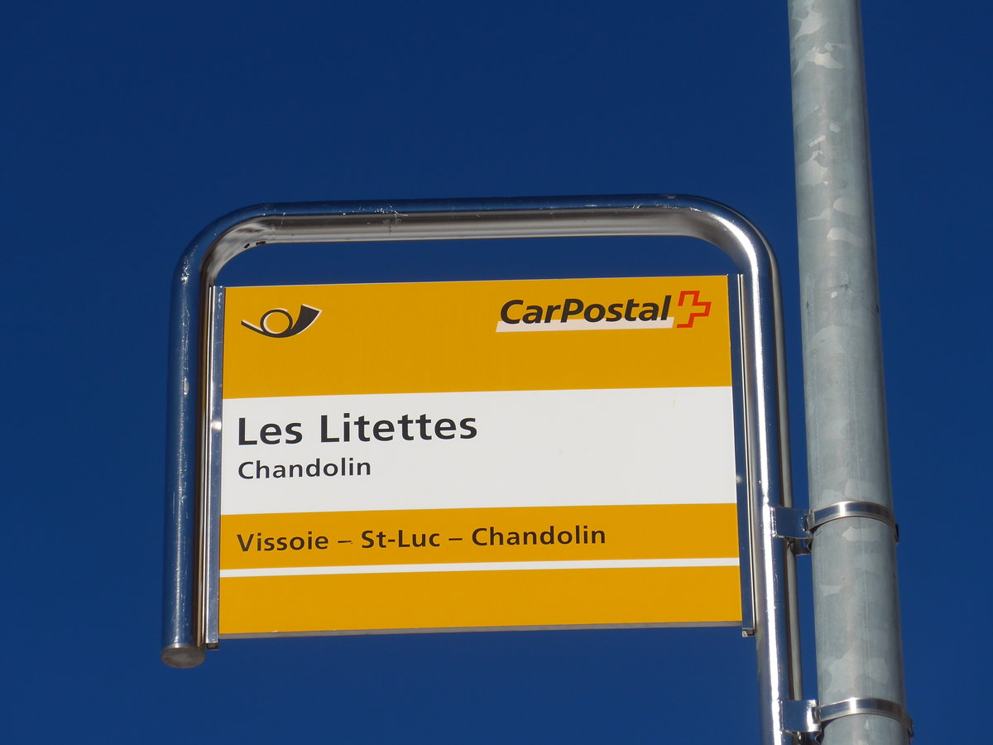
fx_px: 5422
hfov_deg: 10.5
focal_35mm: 189
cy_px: 372
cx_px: 496
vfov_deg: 7.9
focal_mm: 36.7
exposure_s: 1/1000
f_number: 5.7
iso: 80
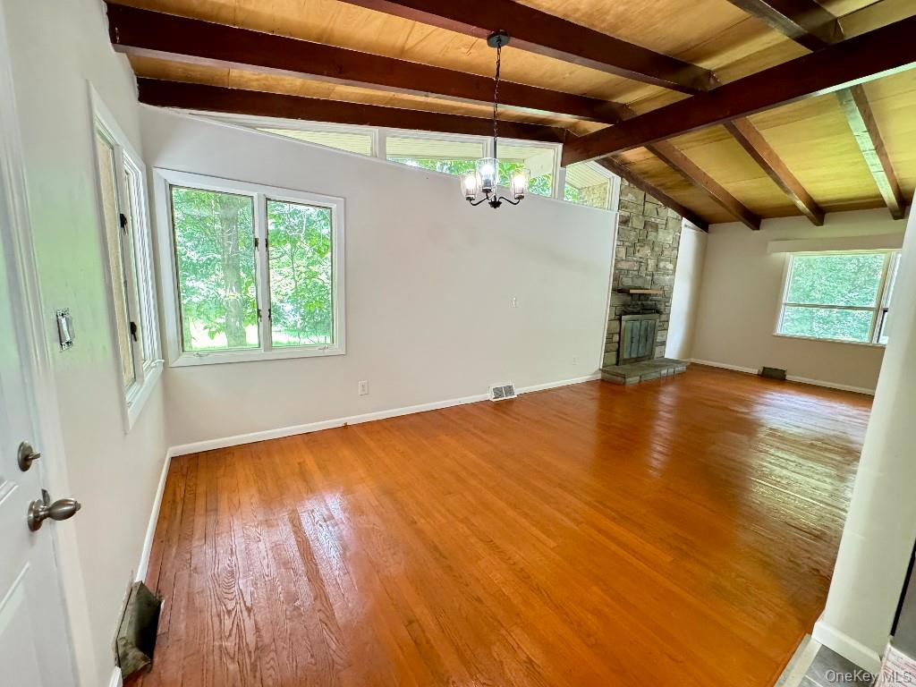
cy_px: 344
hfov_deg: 102.1
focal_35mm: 14
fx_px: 370
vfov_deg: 85.7
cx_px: 458
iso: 320
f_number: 2.2
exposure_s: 1/60
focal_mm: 2.22
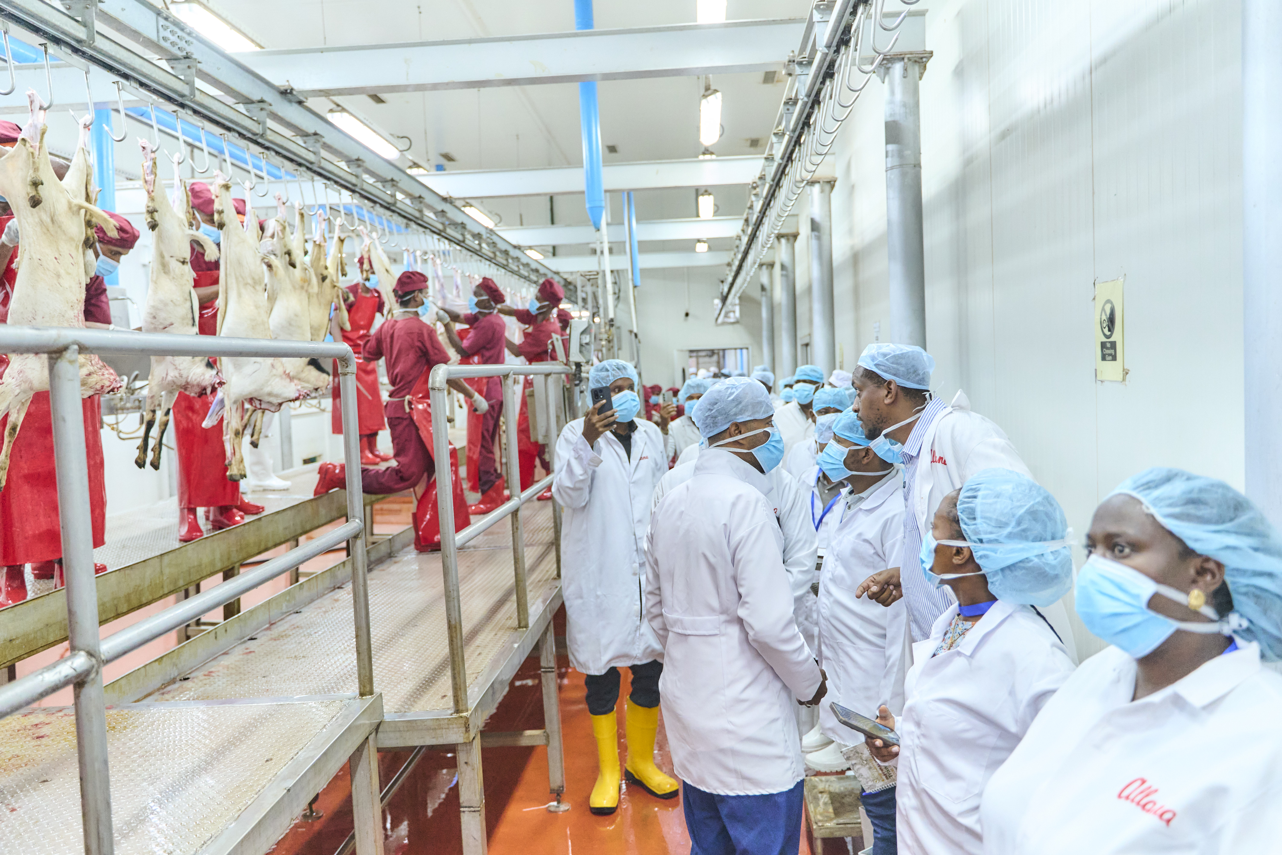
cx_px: 641
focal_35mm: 28
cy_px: 428
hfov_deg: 65.5
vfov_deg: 46.4
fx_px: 997
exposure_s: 1/250
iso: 4000
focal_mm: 28
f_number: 2.8
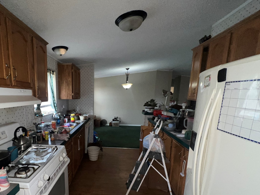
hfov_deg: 85.5
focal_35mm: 18
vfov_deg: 70.6
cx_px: 92
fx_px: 135
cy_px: 120
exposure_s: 1/60
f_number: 1.8
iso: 100
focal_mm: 1.57
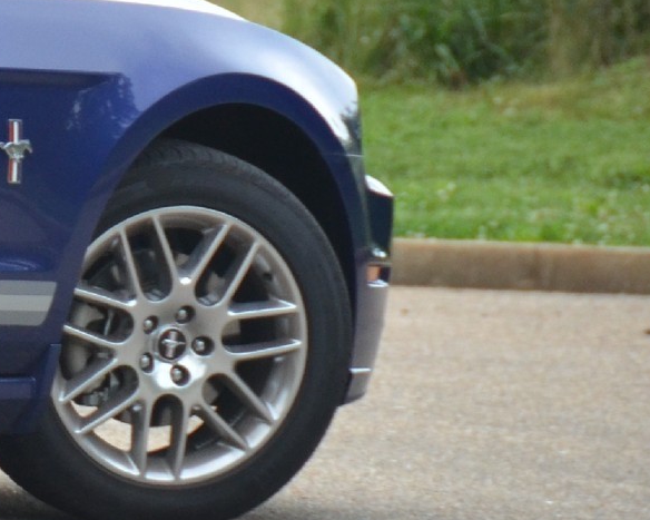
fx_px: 19657
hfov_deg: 1.9
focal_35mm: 1022
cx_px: -709
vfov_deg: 1.5
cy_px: 9
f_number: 5.6
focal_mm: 170
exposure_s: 1/640
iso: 800
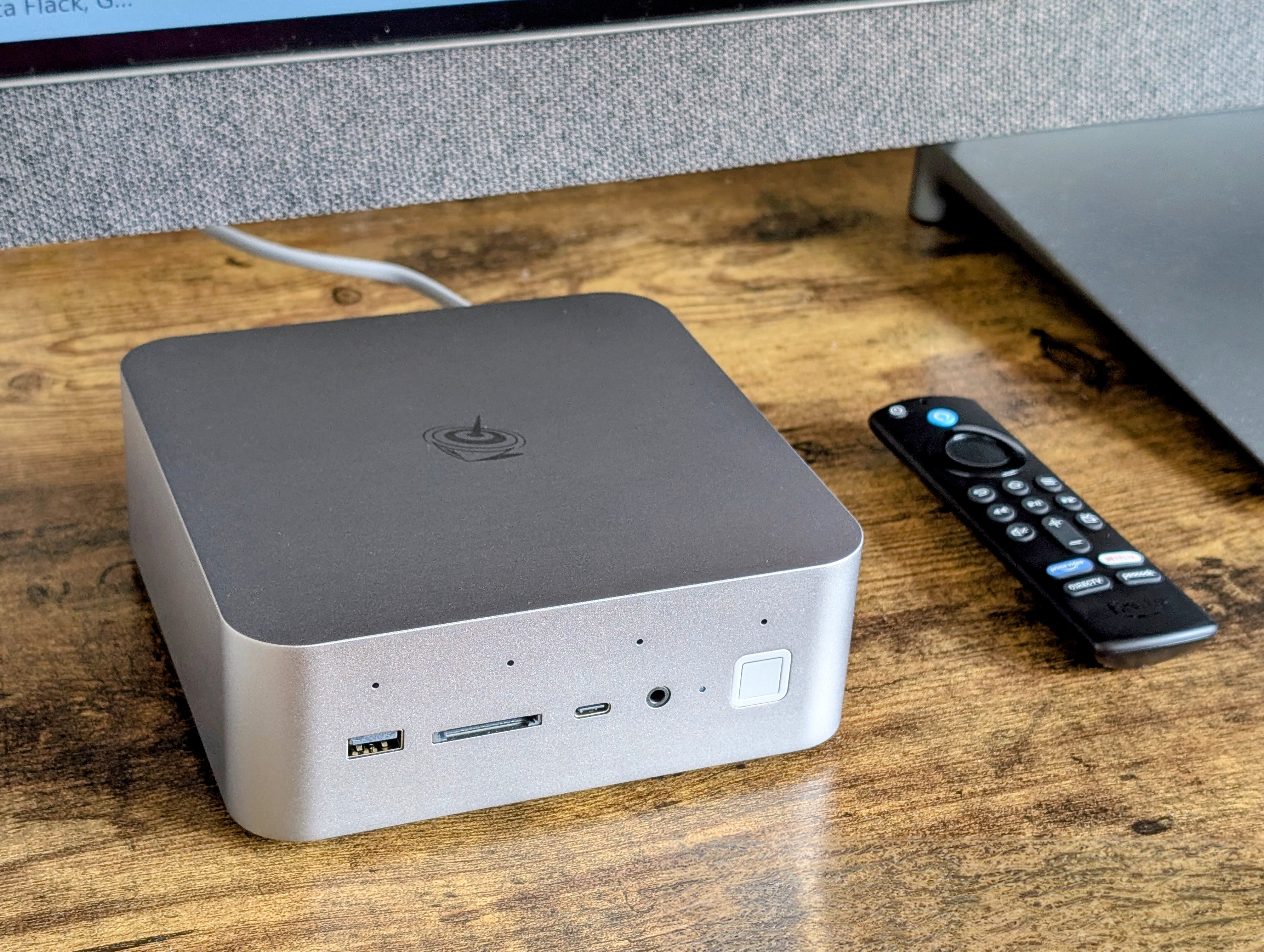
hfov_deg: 34.3
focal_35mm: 56
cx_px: 615
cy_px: 506
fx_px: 2048
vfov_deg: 26.2
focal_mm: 6.9
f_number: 1.68
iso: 60
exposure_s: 1/23.8
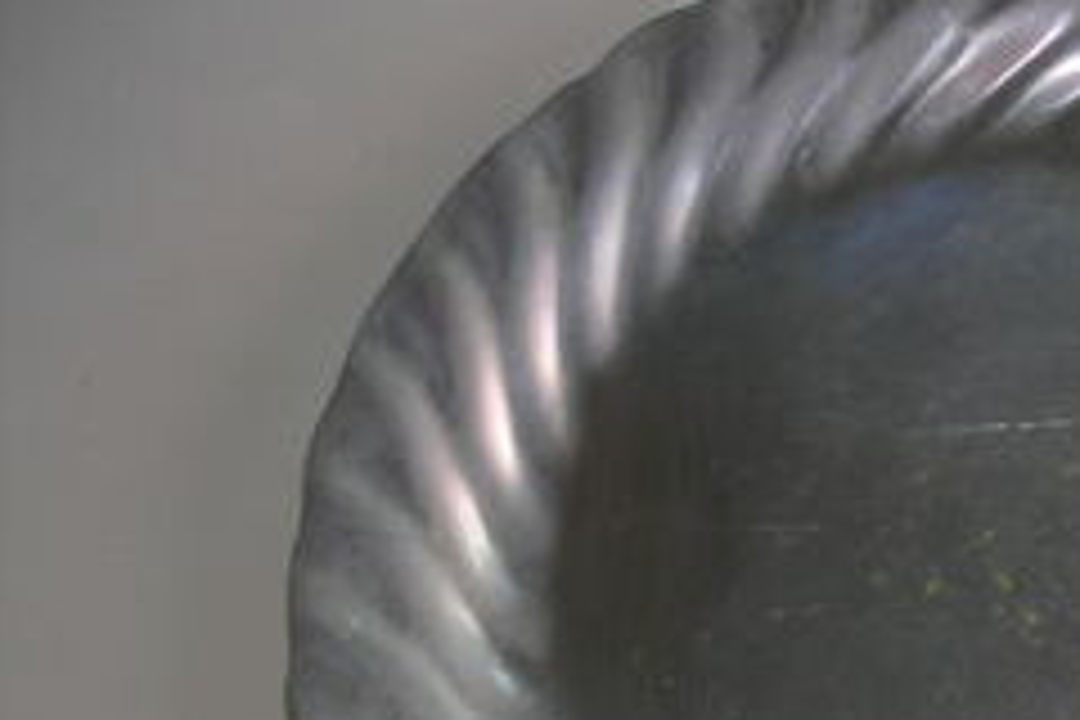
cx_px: 1071
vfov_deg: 17.1
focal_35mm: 79
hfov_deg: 24.5
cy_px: 621
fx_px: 2370
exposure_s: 1/30
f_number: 3.2
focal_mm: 6.3
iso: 50
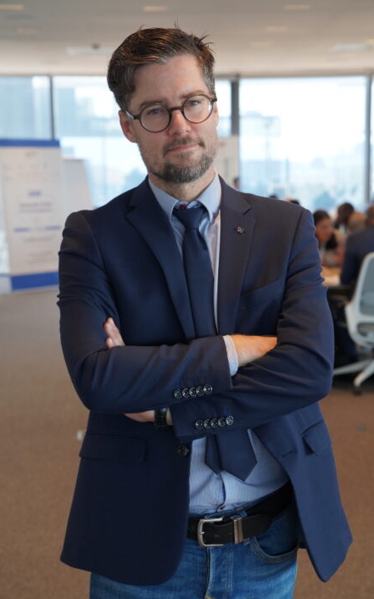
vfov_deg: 28.6
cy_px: 301
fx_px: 1175
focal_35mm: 72
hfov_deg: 18.1
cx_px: 198
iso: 1000
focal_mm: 70
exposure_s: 1/80
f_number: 6.3
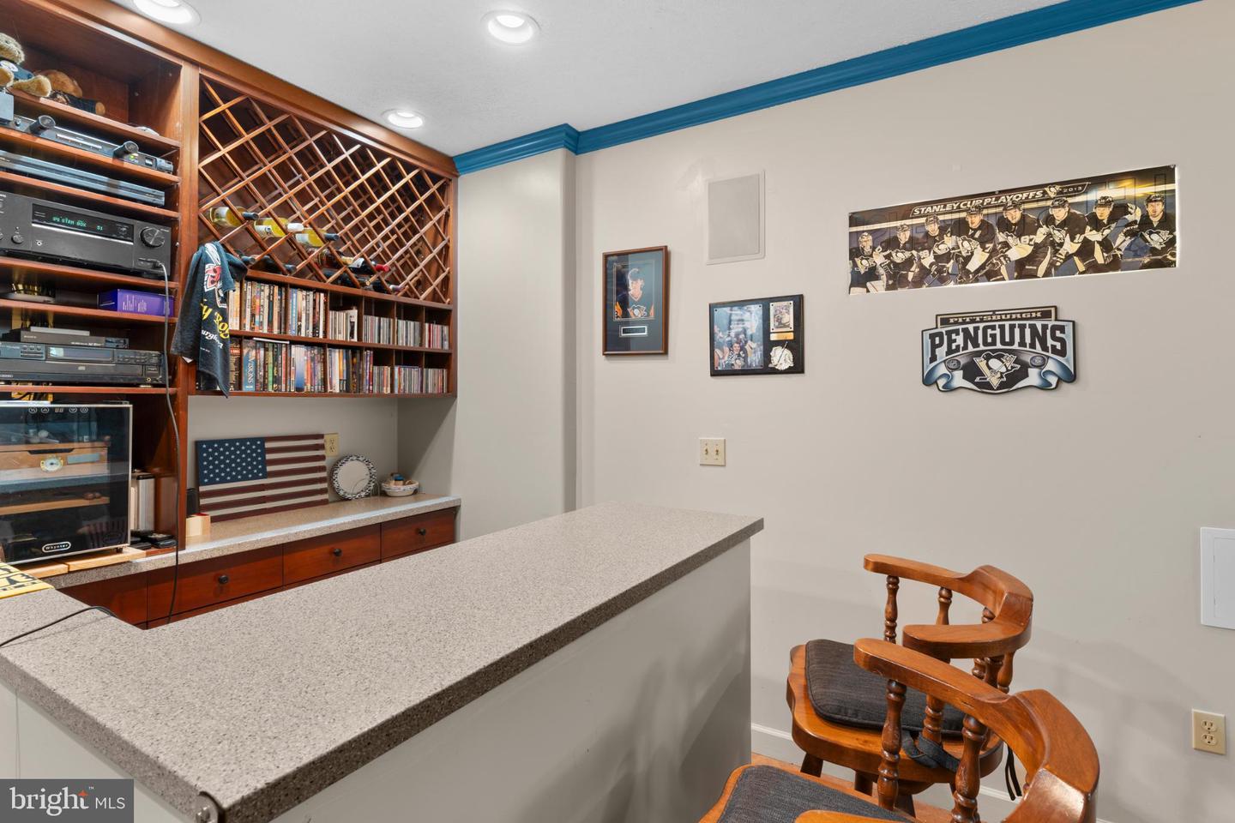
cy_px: 412
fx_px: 580
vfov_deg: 70.8
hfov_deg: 93.6
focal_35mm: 17
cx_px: 618
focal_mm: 16.9
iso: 250
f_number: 9
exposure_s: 3.2
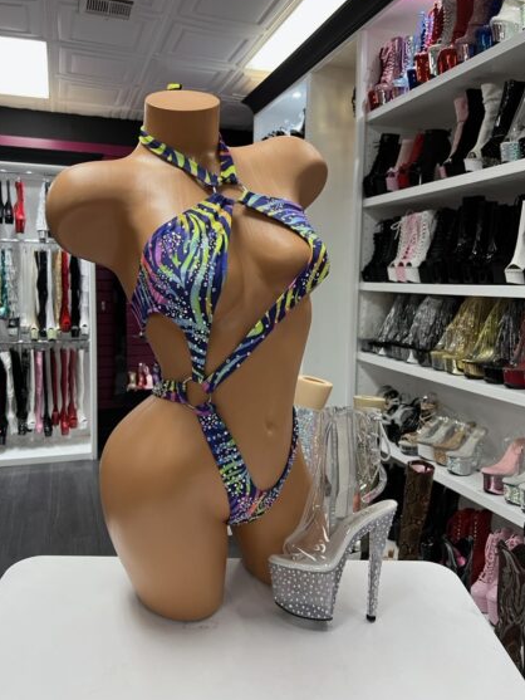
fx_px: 566
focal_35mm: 28
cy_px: 338
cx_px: 254
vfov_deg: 63.4
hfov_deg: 49.8
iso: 100
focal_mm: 5.7
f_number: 1.5
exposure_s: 1/60
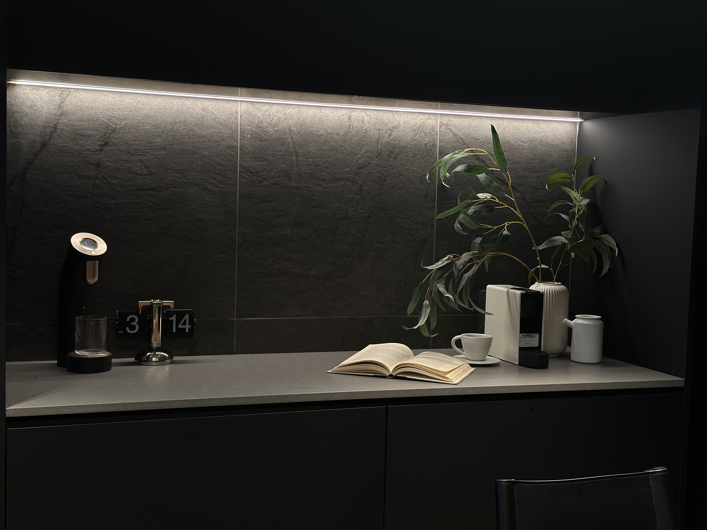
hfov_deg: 39.7
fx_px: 980
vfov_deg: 30.3
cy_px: 265
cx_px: 354
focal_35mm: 48
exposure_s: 1/100
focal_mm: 6.86
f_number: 1.78
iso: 125
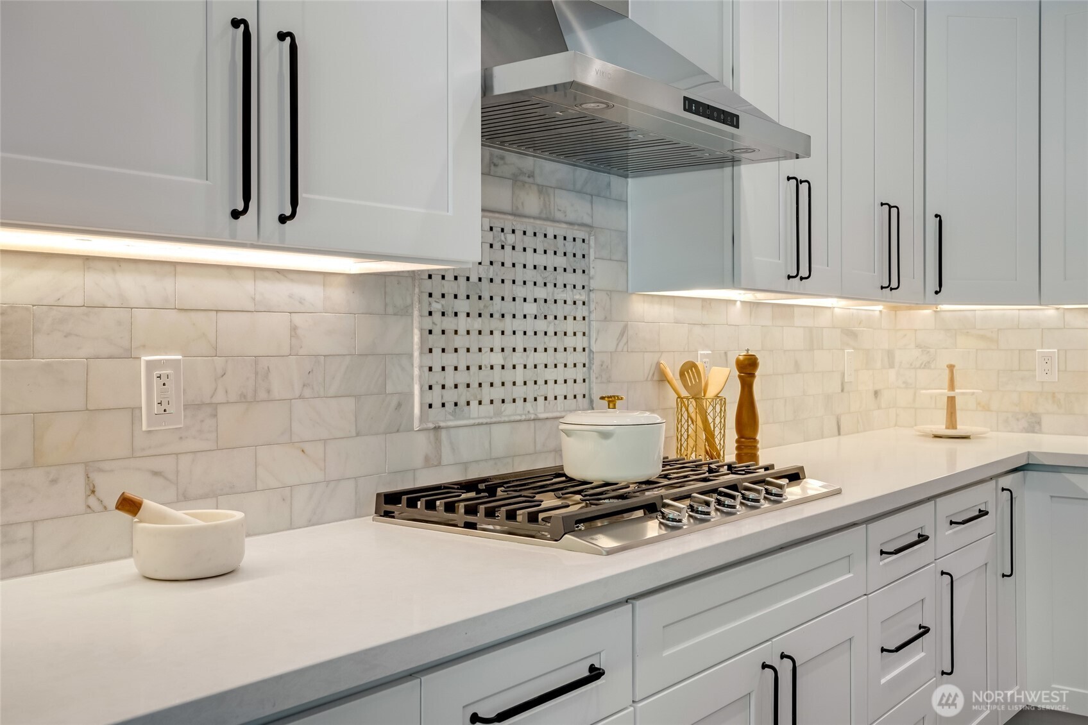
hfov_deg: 54.4
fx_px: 1058
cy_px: 362
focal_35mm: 35
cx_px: 544
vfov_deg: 37.8
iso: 400
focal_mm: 35
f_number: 9
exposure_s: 1/500
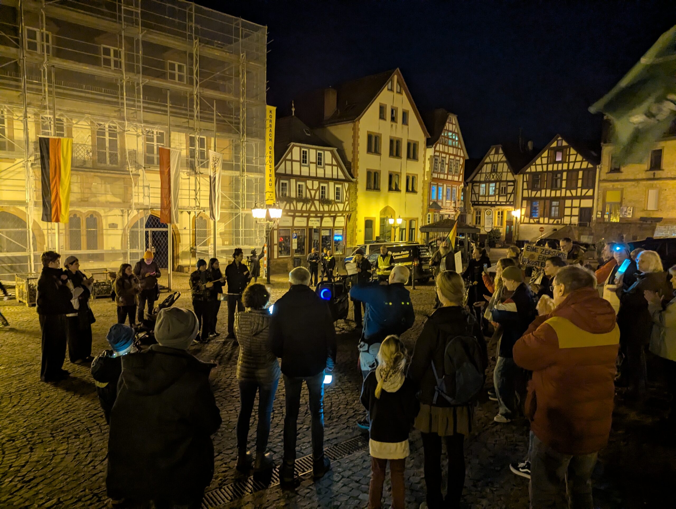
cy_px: 254
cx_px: 338
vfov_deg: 56.9
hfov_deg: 71.5
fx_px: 469
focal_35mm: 24
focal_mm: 6.81
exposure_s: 1/50
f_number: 1.85
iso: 672
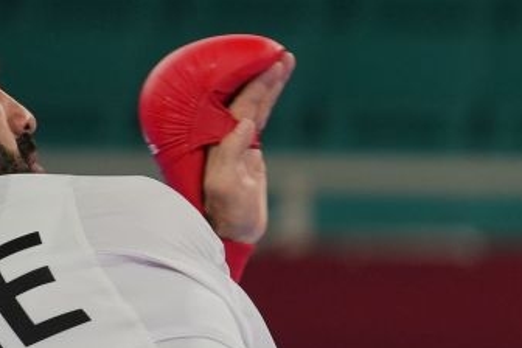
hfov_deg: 2.0
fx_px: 14658
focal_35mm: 1011
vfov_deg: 1.4
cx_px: 1272
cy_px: 331
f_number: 2.8
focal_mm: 189
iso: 500
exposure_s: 1/1000
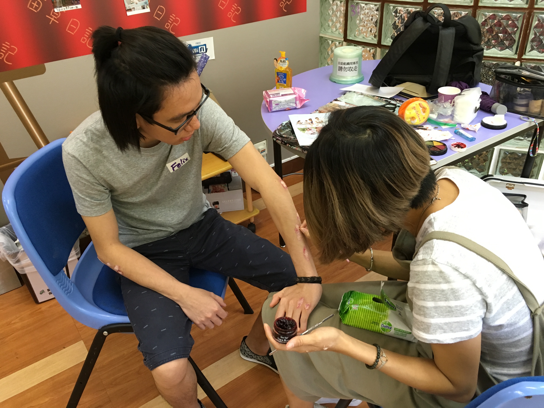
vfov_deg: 48.2
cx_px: 272
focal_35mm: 29
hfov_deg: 61.7
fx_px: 456
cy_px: 204
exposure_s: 1/33
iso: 160
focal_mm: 4.15
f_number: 2.2
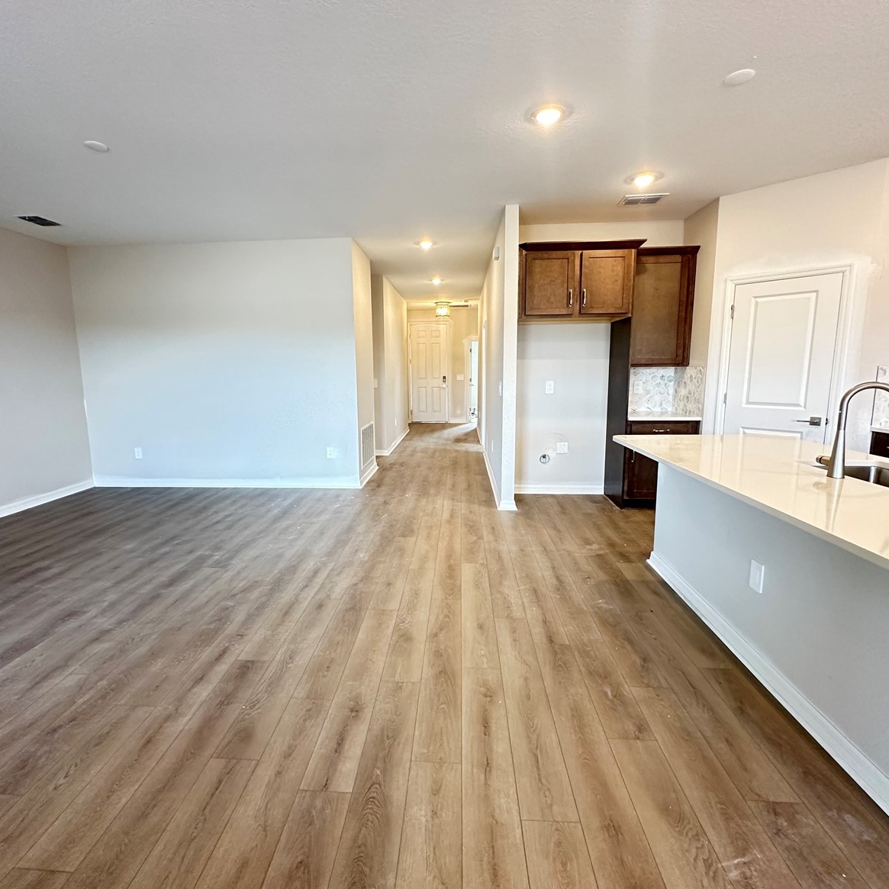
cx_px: 424
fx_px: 494
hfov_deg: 83.9
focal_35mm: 17
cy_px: 443
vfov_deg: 84.0
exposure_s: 1/60
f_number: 2.2
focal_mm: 2.22
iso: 400
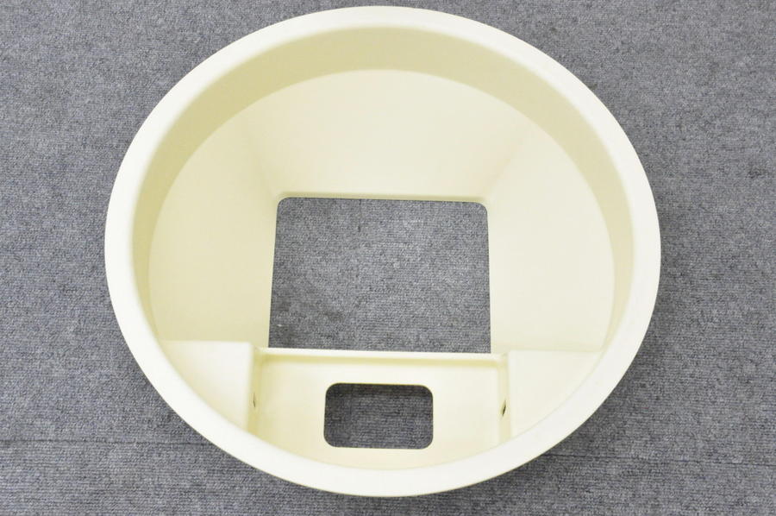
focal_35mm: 52
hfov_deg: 37.9
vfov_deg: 25.7
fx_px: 1130
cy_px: 258
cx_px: 388
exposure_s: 1/50
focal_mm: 35
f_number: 20
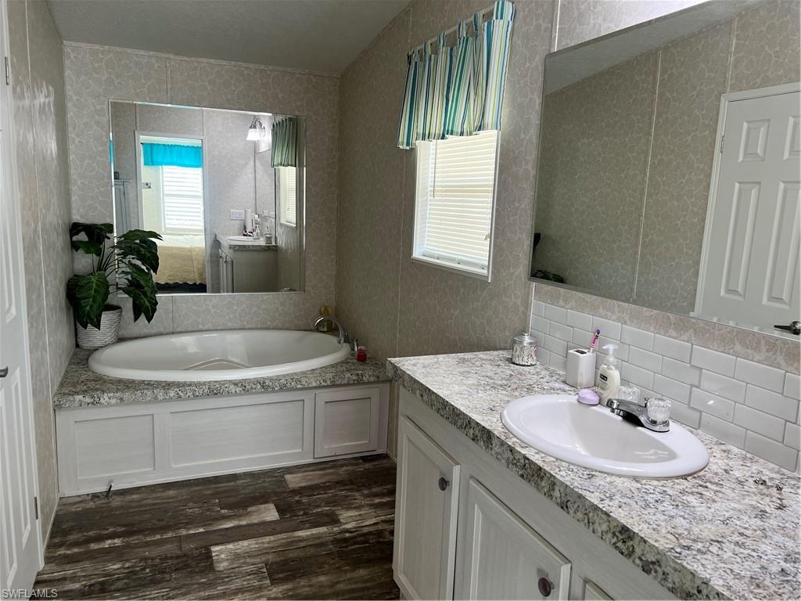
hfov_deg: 67.3
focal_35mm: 26
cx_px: 400
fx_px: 602
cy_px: 300
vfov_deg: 53.1
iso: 80
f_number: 1.5
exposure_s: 1/120
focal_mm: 5.7
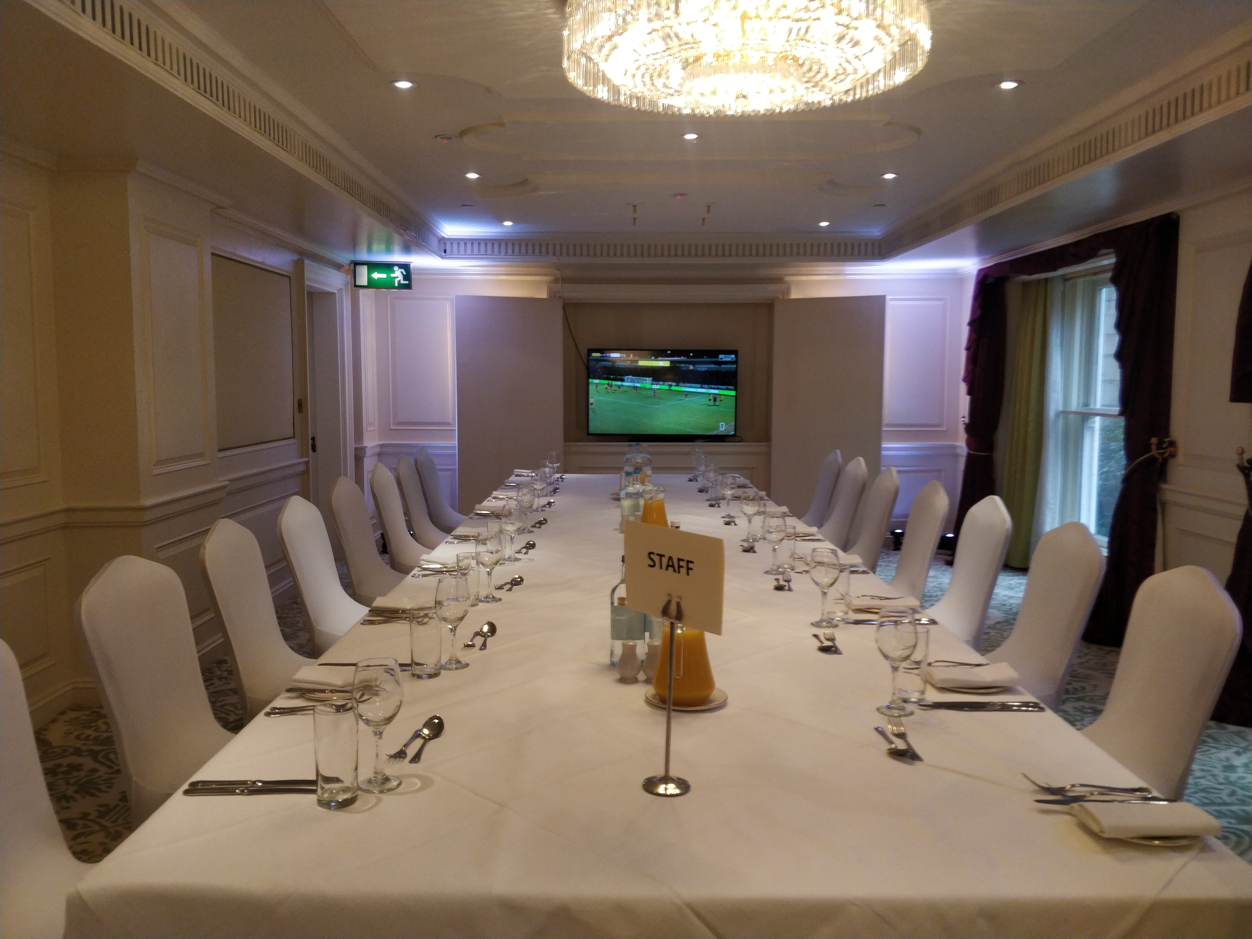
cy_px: 470
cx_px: 626
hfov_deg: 71.6
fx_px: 868
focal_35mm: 24
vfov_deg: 56.8
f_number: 1.7
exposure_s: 1/50
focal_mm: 4.1
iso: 250
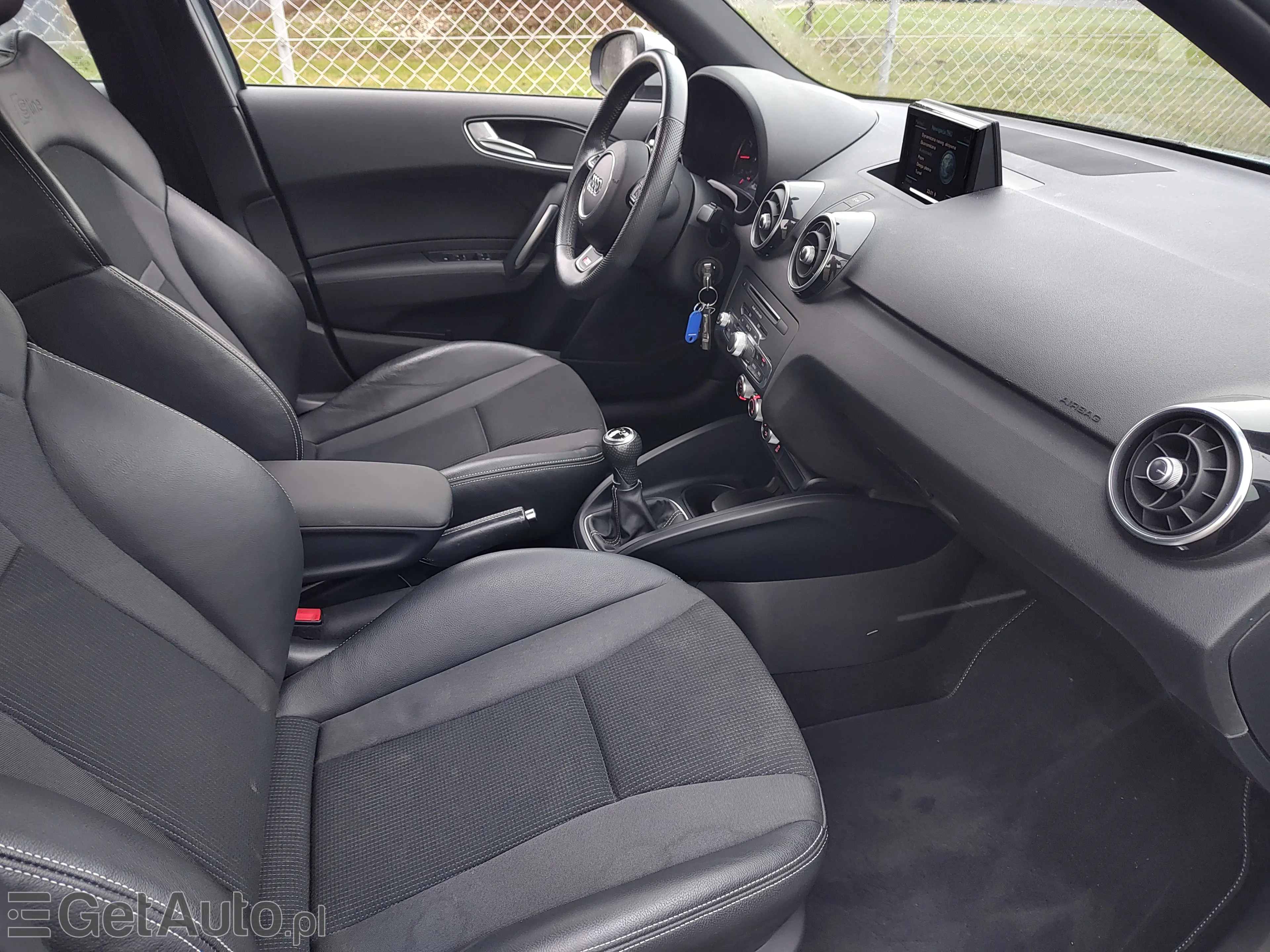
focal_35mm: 23
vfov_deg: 58.9
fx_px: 844
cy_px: 476
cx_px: 635
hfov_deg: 73.9
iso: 348
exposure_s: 1/50
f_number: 1.8
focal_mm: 5.56
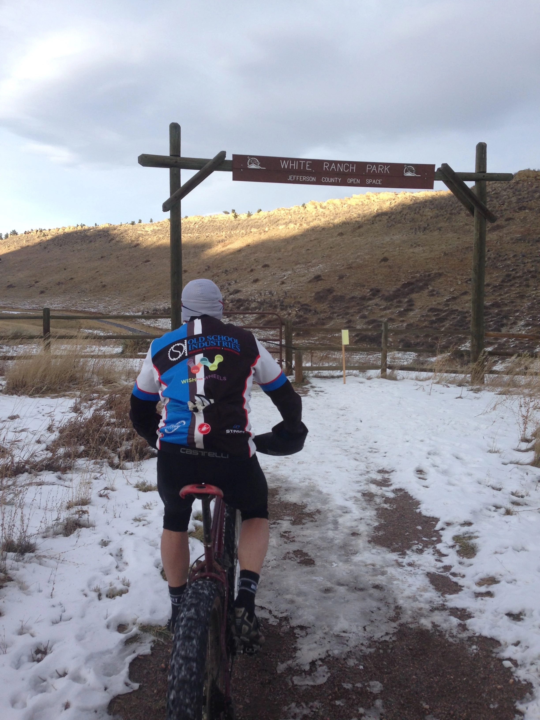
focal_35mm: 33
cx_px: 270
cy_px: 360
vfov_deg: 55.4
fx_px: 686
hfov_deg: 42.9
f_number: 2.4
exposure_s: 1/516
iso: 50
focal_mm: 4.12
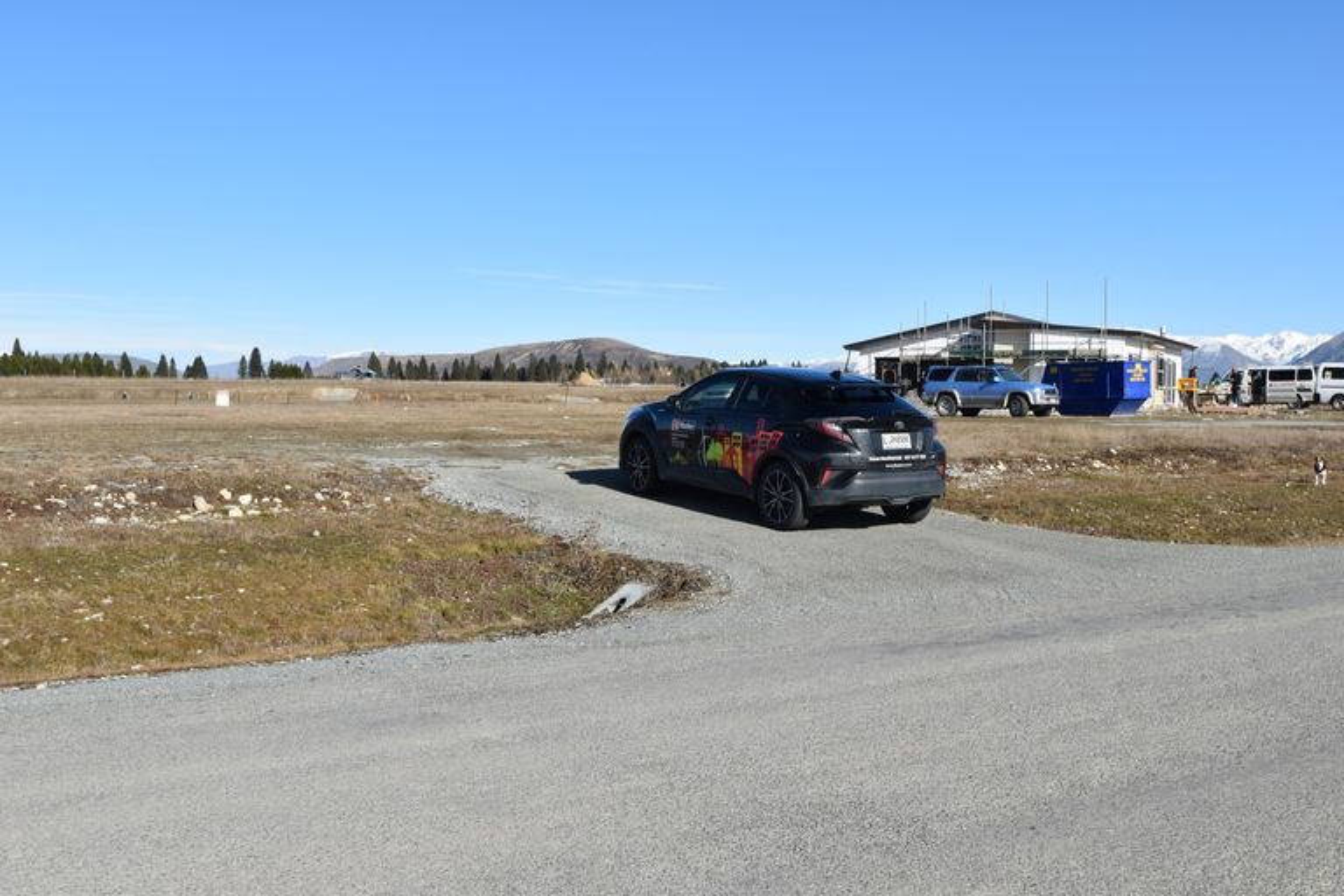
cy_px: 448
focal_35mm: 36
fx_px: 1344
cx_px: 672
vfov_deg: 36.9
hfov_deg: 53.1
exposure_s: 1/400
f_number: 10
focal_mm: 24
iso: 200
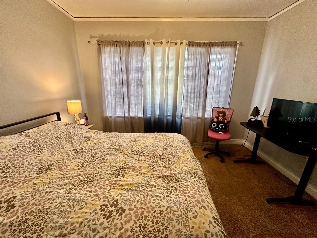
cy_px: 119
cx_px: 158
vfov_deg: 85.7
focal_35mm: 14
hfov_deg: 102.1
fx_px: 128
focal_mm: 2.22
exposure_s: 1/120
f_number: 2.2
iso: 250
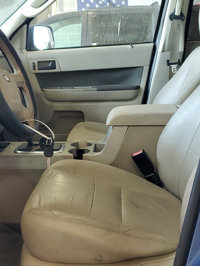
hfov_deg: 30.1
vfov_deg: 39.6
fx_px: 370
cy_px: 122
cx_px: 71
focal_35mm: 48
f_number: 1.5
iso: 62
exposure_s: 1/60.2
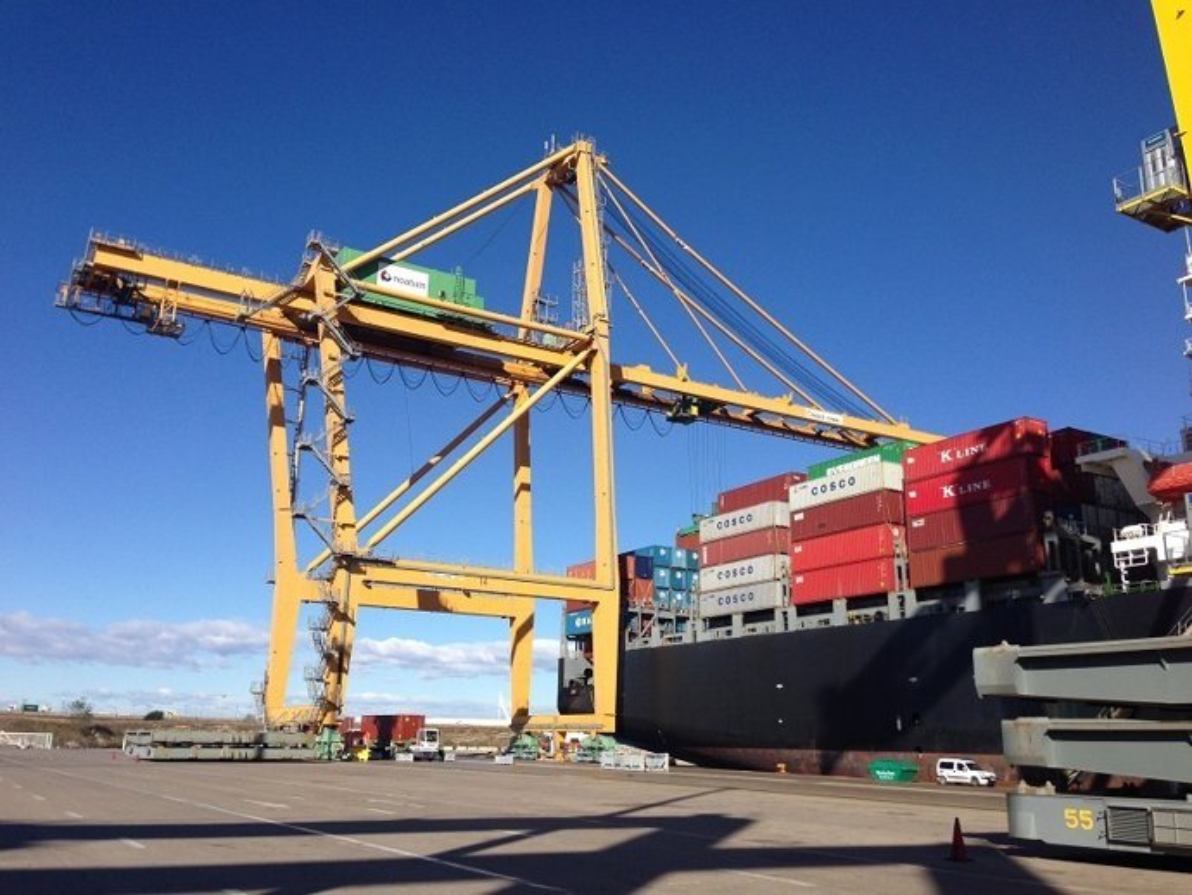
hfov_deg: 55.3
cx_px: 596
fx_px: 1137
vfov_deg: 43.0
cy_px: 448
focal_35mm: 33
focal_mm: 4.12
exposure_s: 1/2169
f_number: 2.4
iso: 50
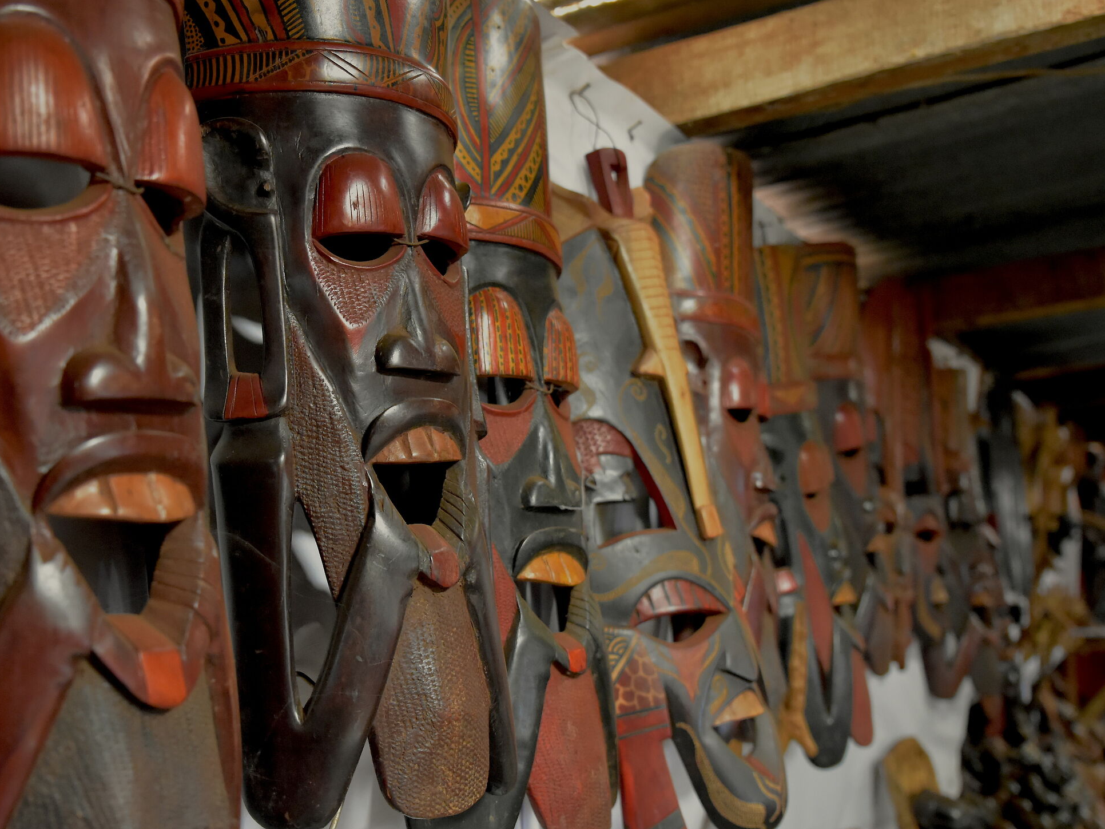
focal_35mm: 43
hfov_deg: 43.6
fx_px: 1373
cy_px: 434
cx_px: 424
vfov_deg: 33.6
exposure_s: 1/60
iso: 4000
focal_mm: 24
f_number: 2.8
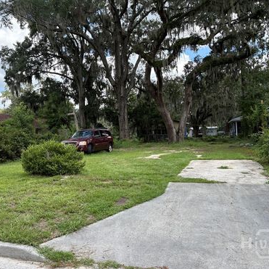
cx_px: 109
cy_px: 135
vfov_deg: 52.5
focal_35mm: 31
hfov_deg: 52.2
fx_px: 273
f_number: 1.6
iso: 64
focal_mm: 5.96
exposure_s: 1/1048
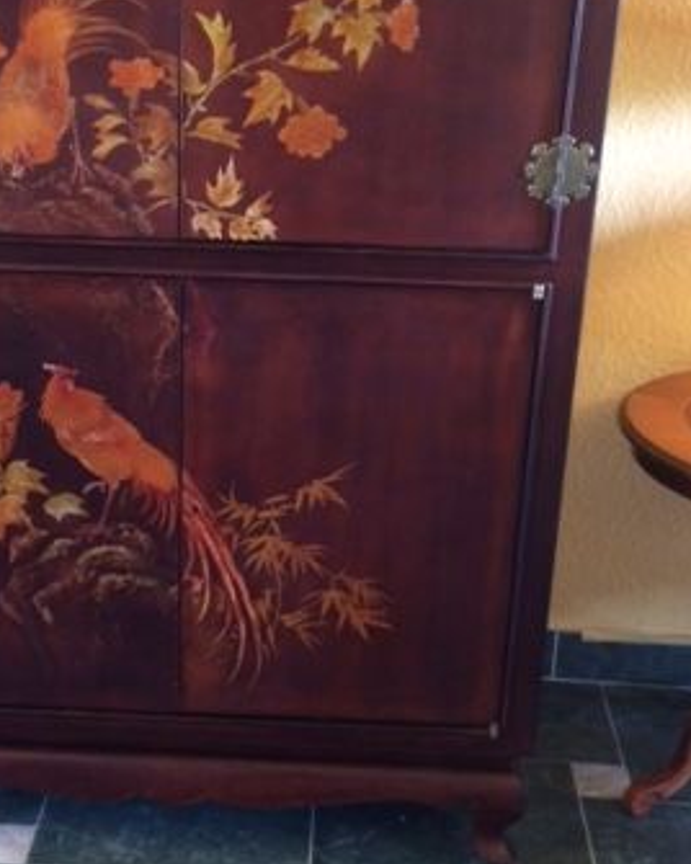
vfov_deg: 34.7
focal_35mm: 54
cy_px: 377
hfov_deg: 28.0
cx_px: 240
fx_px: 1380
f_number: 2.2
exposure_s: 1/17
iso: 250
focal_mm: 4.15
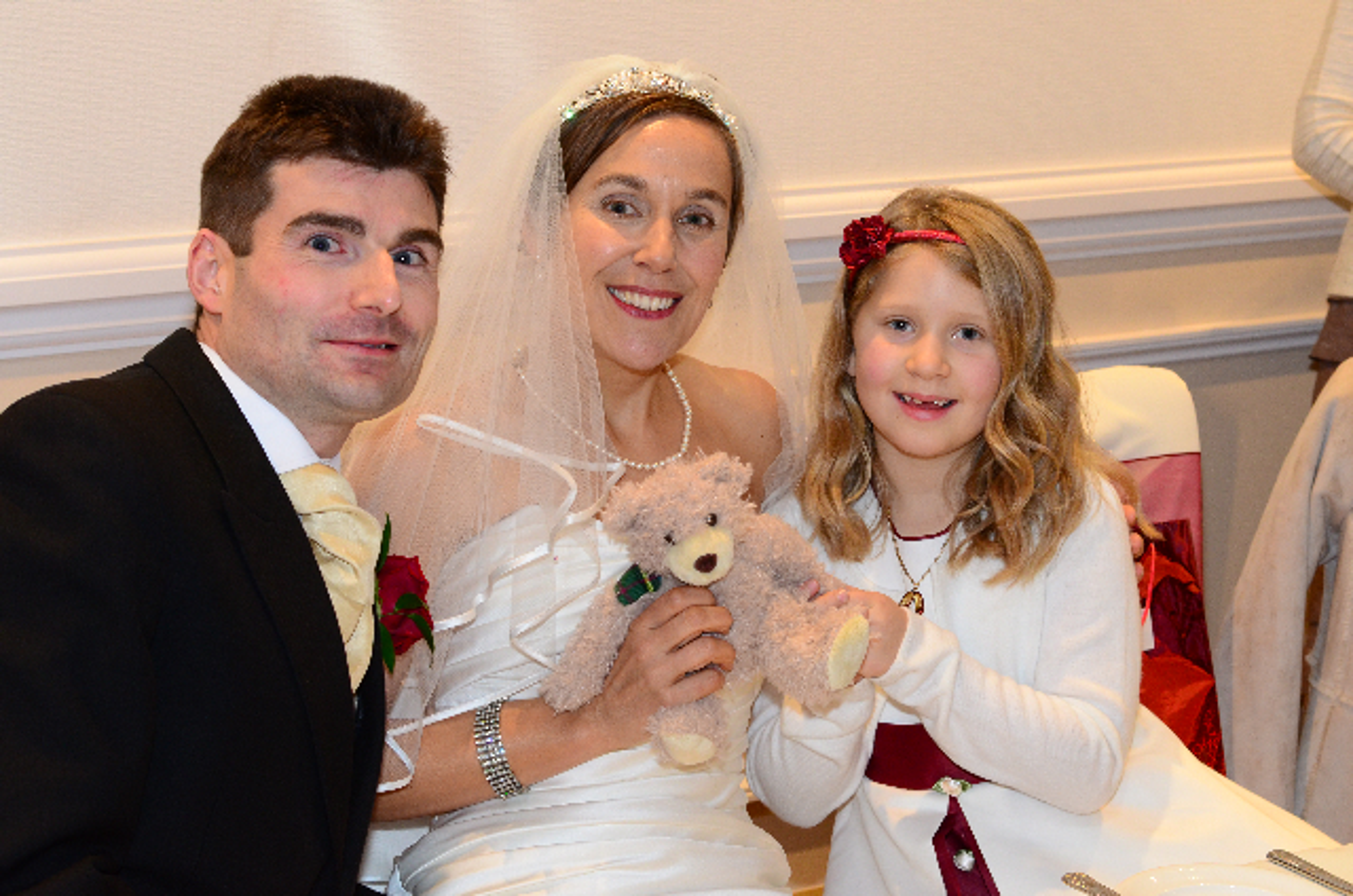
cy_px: 448
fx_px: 2813
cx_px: 676
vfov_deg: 18.1
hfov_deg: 27.0
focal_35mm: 75
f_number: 8
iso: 1250
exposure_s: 1/60
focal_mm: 50
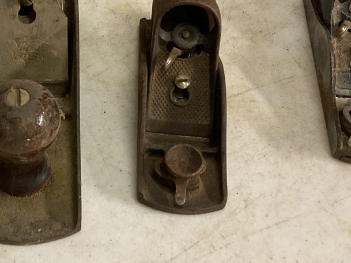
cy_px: 91
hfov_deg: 26.5
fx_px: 730
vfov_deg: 20.4
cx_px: 66
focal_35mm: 72
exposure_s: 1/60
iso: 250
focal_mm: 3
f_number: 1.8
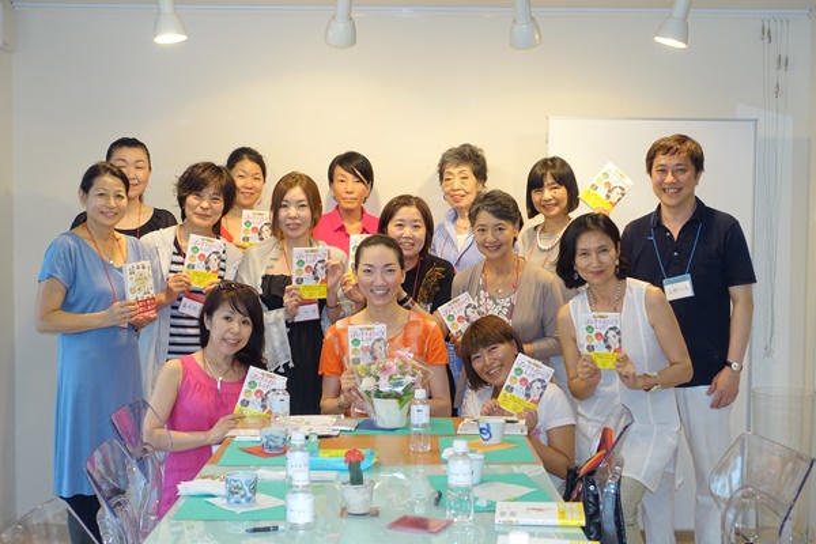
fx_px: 1133
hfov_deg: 39.6
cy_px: 272
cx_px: 408
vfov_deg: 27.0
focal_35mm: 50
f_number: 2.8
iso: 250
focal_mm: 18.3
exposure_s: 1/50
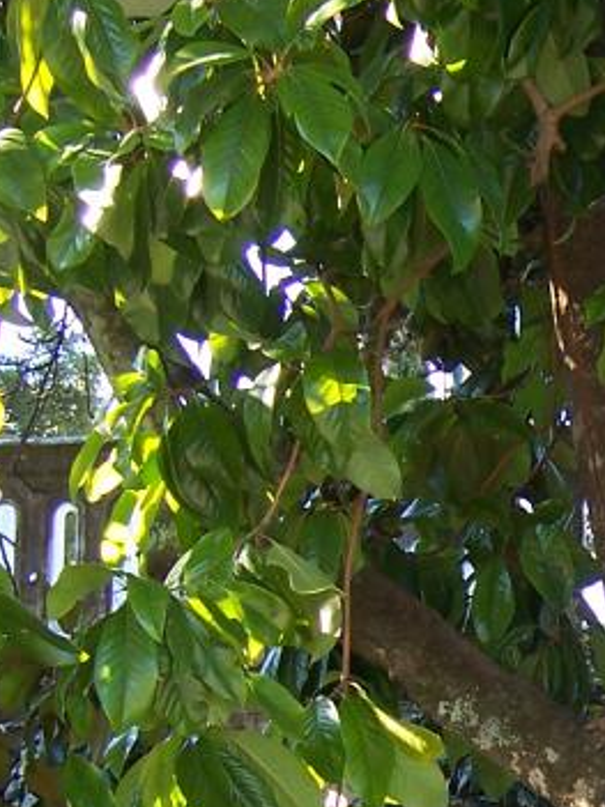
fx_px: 2448
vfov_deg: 18.4
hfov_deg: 13.6
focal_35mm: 105
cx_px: 757
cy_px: 756
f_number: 3
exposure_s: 1/60
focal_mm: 6
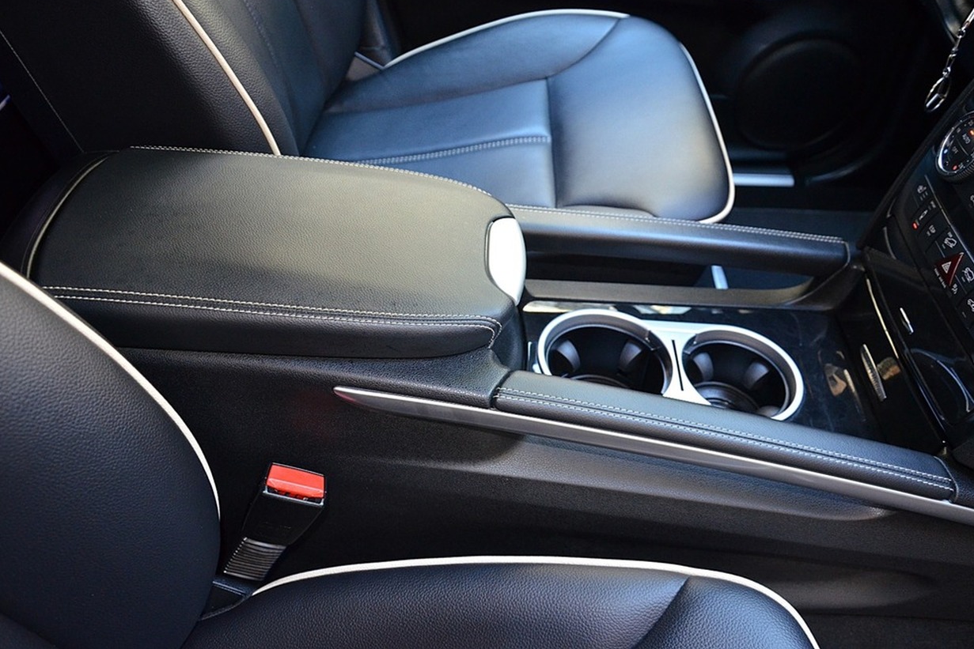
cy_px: 315
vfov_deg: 46.4
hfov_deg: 65.5
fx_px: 758
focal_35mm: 28
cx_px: 481
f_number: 3.5
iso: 1400
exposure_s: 1/60
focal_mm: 18
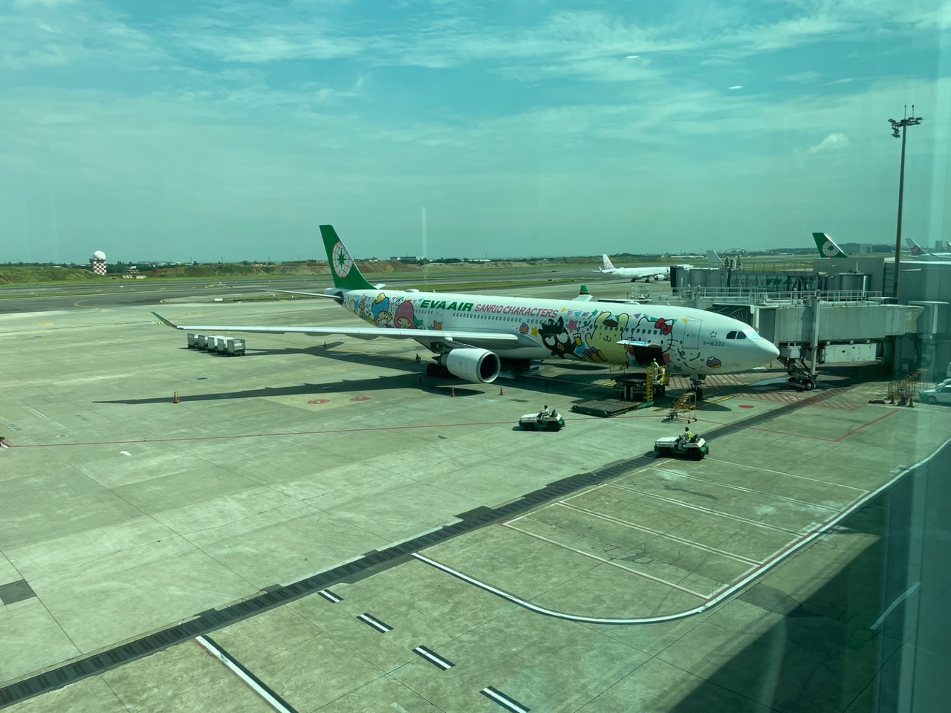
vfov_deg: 53.1
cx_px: 476
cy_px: 356
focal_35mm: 26
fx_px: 714
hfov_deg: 67.3
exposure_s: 1/720
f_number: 1.6
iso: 32
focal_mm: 4.2
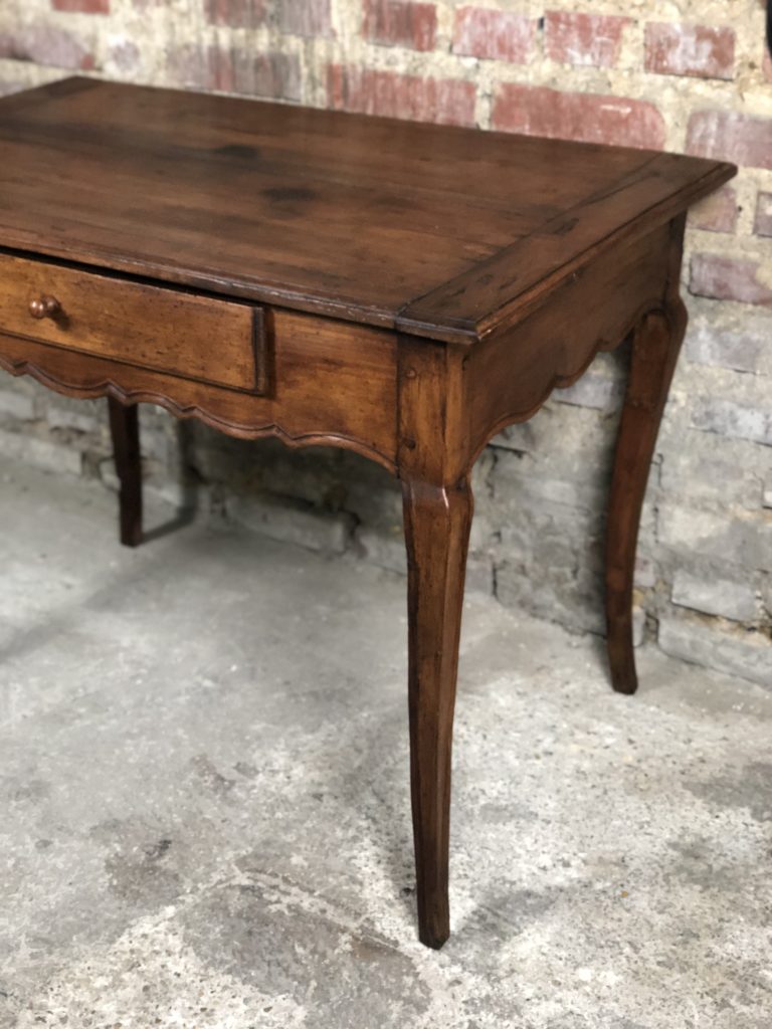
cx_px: 386
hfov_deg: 28.0
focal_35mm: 52
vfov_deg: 36.8
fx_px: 1546
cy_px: 514
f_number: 2.4
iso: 160
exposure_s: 1/25
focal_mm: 6
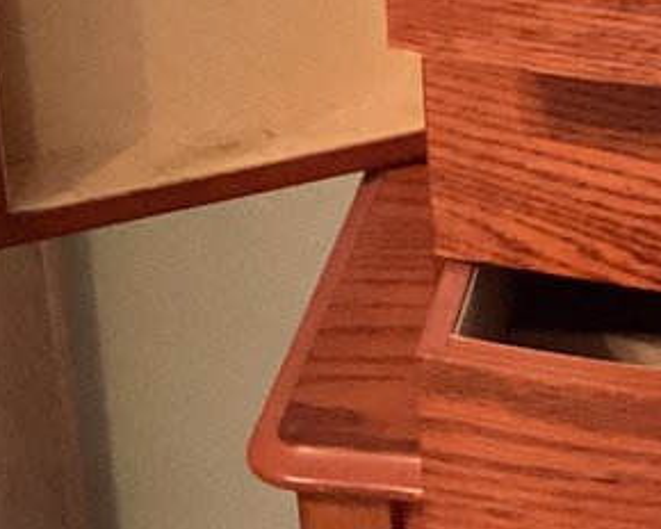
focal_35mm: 158
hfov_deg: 11.9
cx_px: 838
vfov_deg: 9.8
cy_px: 291
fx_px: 3091
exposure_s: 1/40
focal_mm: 3.3
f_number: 2.4
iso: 400
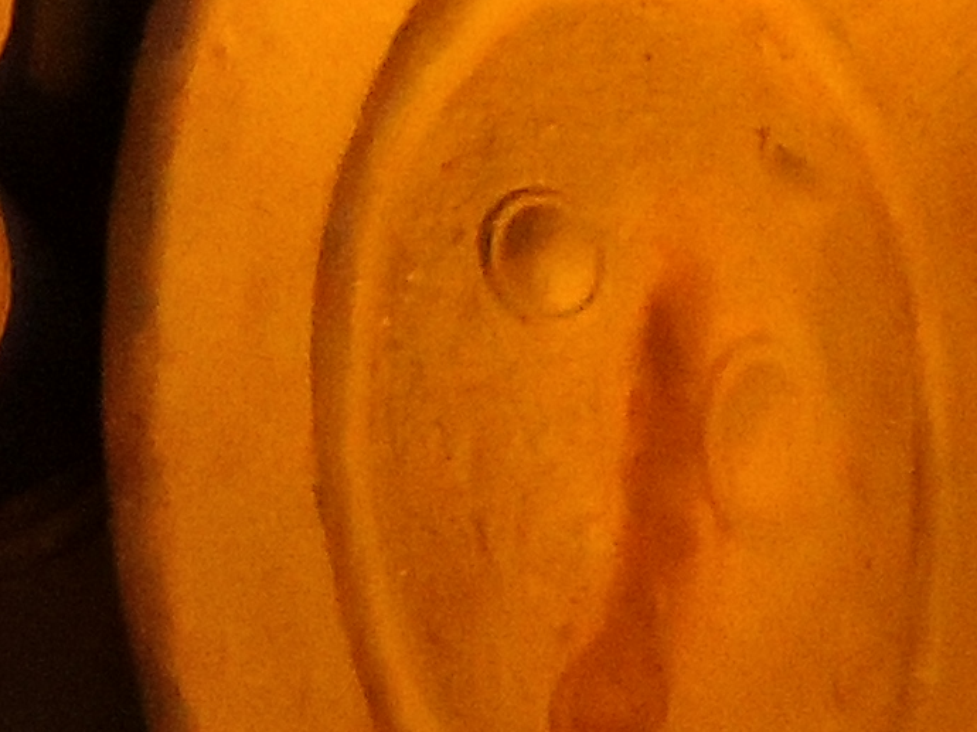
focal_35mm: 3341
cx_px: -878
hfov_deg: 0.6
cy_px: -937
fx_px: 94263
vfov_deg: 0.4
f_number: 5.6
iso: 1400
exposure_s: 1/25
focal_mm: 89.6
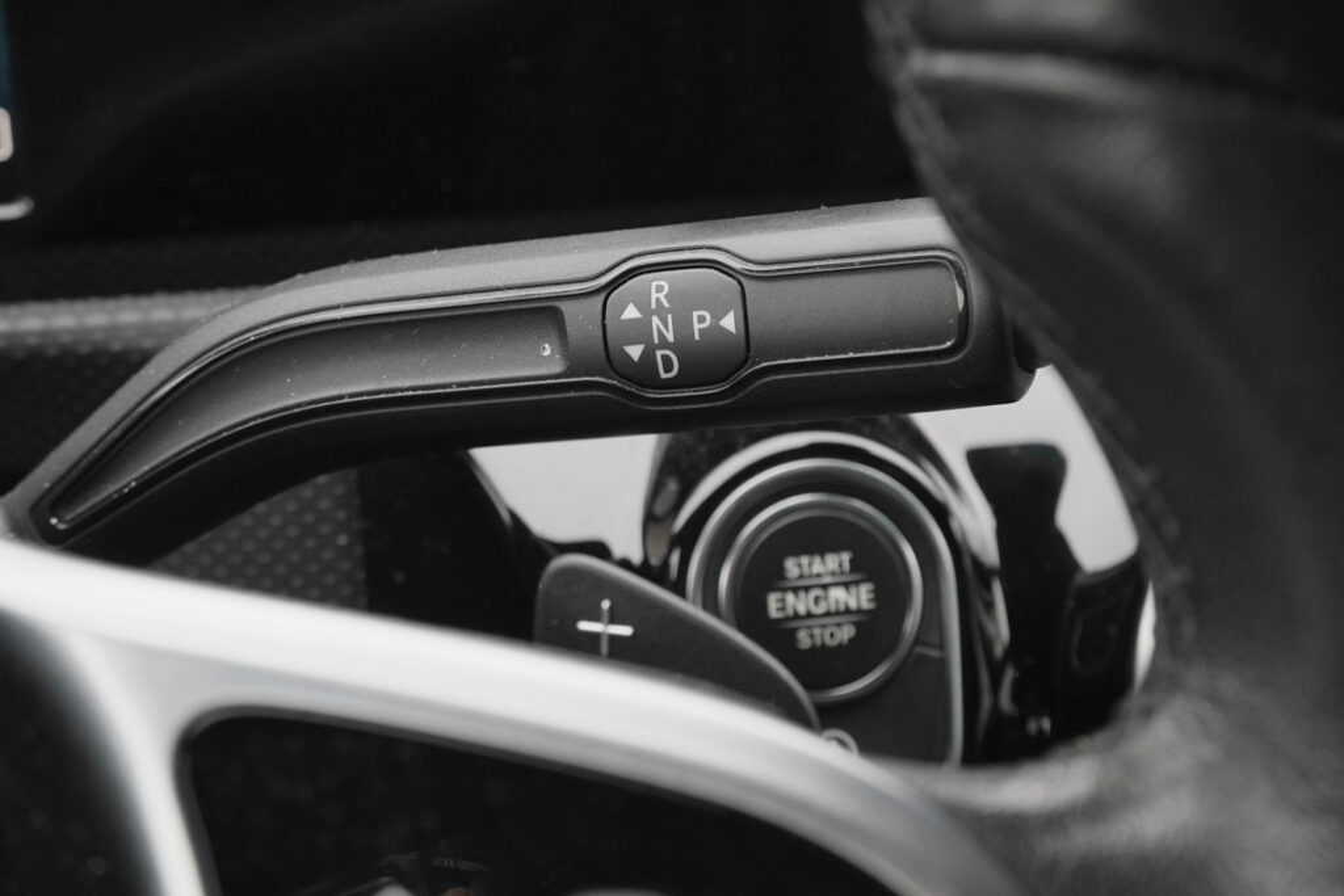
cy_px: 448
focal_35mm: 61
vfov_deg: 22.3
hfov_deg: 32.9
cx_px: 672
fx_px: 2277
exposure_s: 1/80
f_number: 8
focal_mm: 40.8
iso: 2000
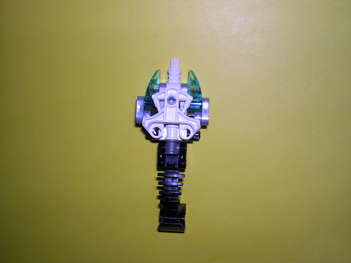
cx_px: 176
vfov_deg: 37.7
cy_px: 132
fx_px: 385
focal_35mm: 38
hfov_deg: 49.0
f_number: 5.6
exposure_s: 1/60.1
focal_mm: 5.8
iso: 100
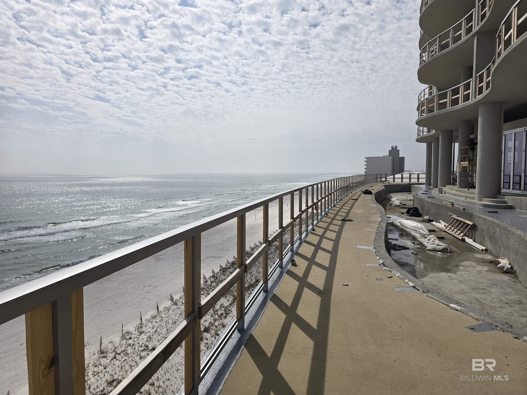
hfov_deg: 73.9
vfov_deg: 58.9
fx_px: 350
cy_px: 198
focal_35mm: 23
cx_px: 264
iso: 12
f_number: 1.7
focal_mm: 6.3
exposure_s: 1/2693
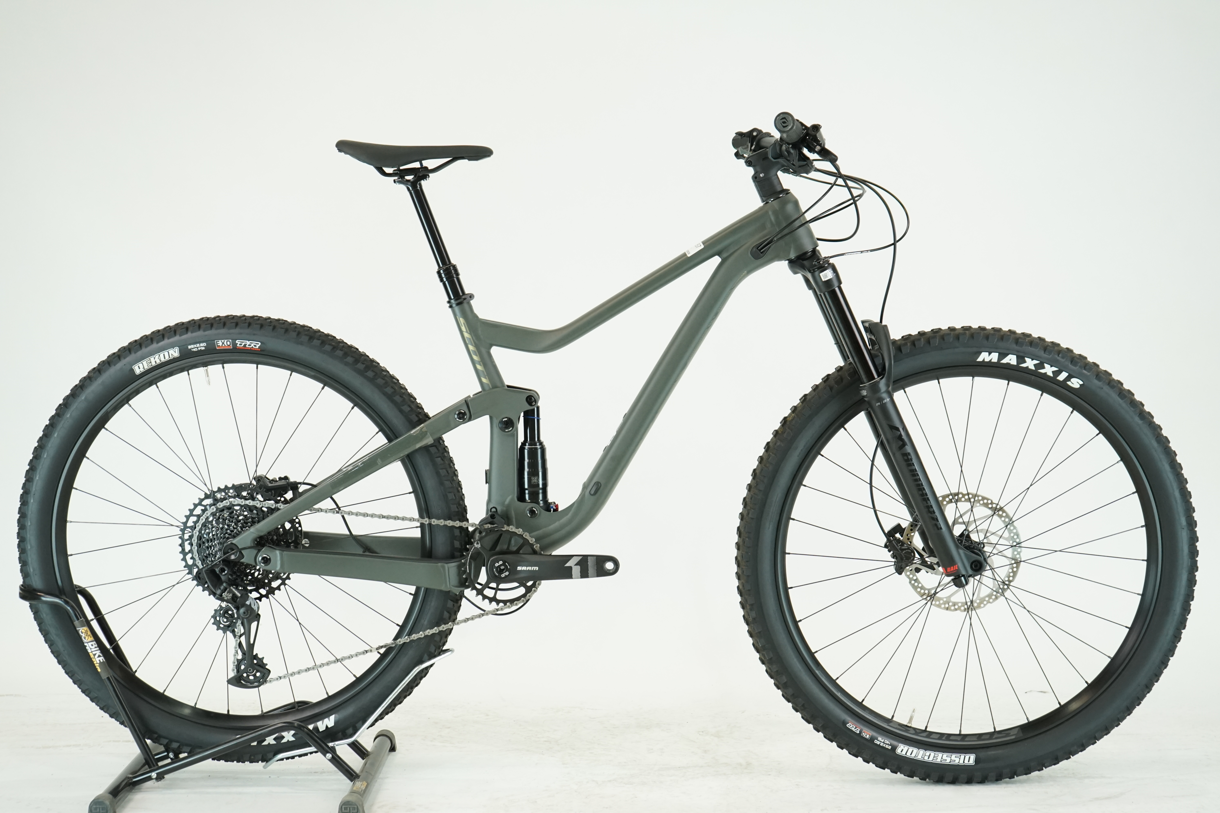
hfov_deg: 36.2
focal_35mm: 55
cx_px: 610
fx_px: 1864
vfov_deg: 24.6
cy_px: 406
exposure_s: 1/200
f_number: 5.6
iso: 1600
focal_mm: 55
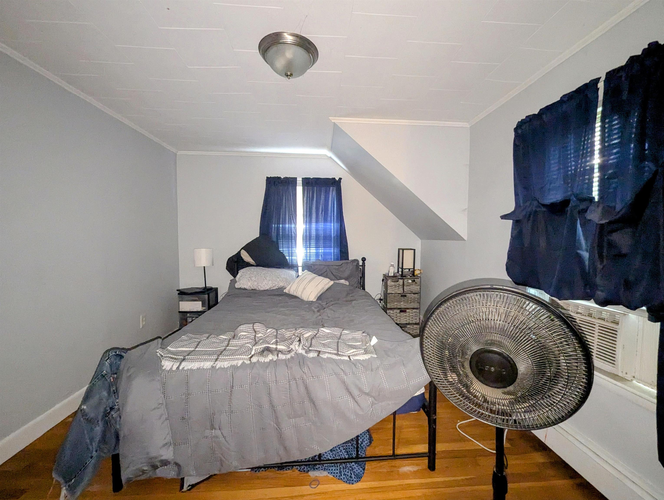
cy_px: 250
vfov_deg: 90.1
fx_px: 250
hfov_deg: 106.1
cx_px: 332
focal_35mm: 13
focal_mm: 1.95
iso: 1372
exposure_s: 1/20
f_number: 2.2
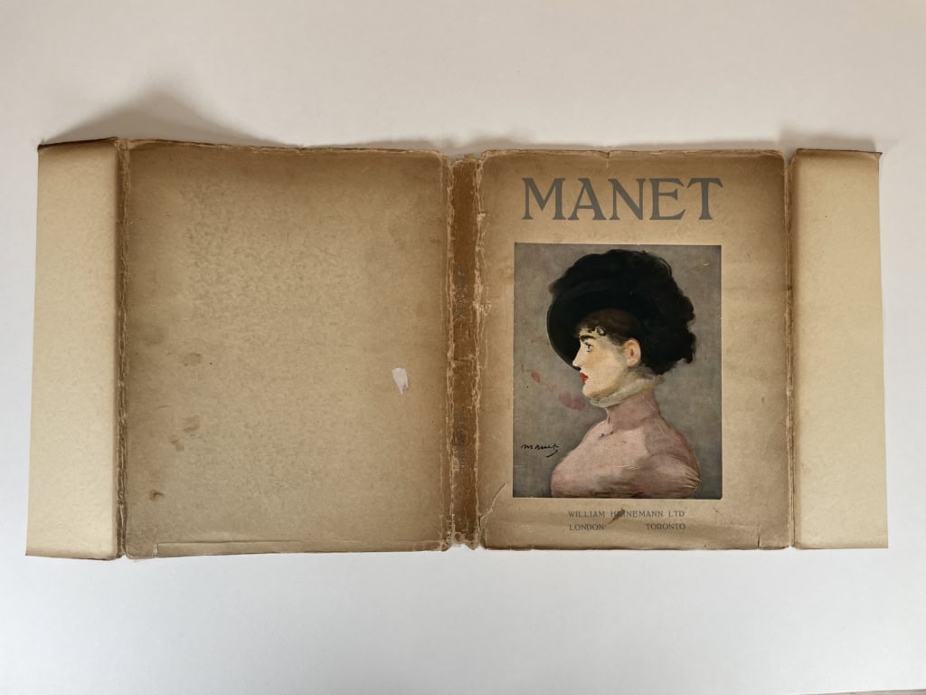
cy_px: 348
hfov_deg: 67.3
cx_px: 463
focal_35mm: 26
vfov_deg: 53.1
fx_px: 696
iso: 50
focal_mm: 4.2
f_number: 1.6
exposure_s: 1/121
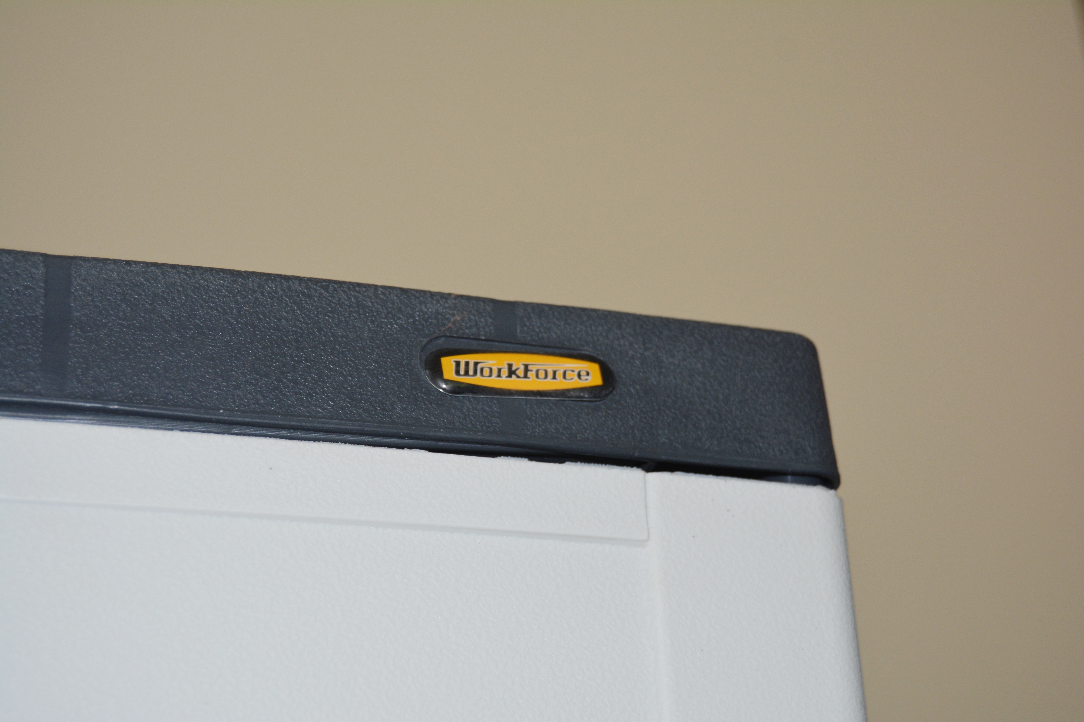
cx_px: 542
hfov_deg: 29.2
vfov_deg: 19.7
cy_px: 361
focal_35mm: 69
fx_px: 2078
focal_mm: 46
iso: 500
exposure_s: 1/60
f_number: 5.3
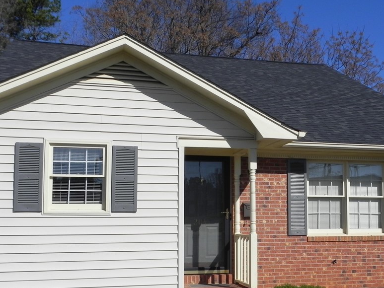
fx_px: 544
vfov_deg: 29.6
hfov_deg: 38.6
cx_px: 246
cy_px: 164
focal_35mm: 49
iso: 160
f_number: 8
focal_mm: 6.6
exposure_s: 1/612
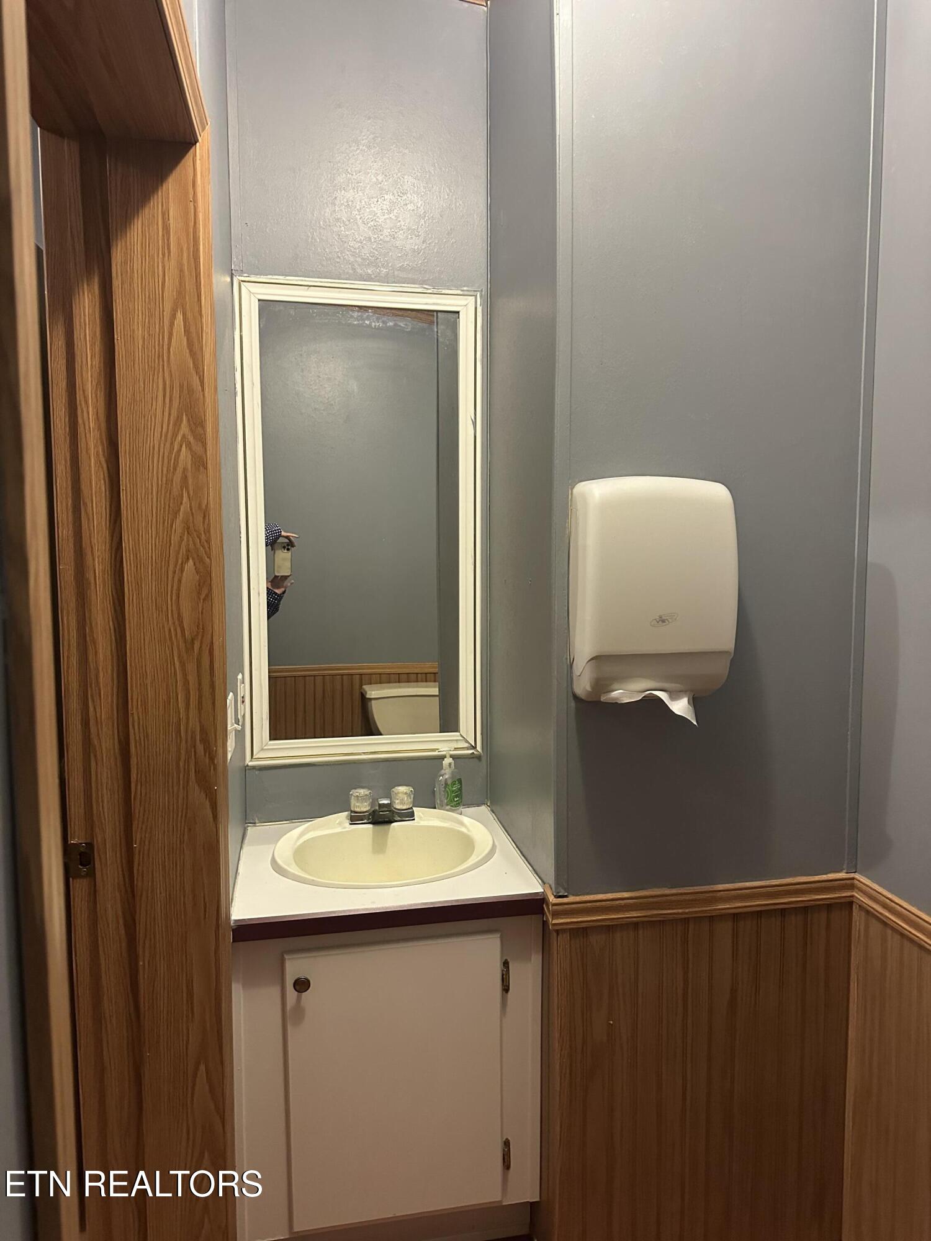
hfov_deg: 56.8
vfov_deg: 71.6
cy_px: 620
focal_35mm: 24
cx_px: 466
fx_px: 861
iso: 640
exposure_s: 1/60
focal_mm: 6.86
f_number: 1.78
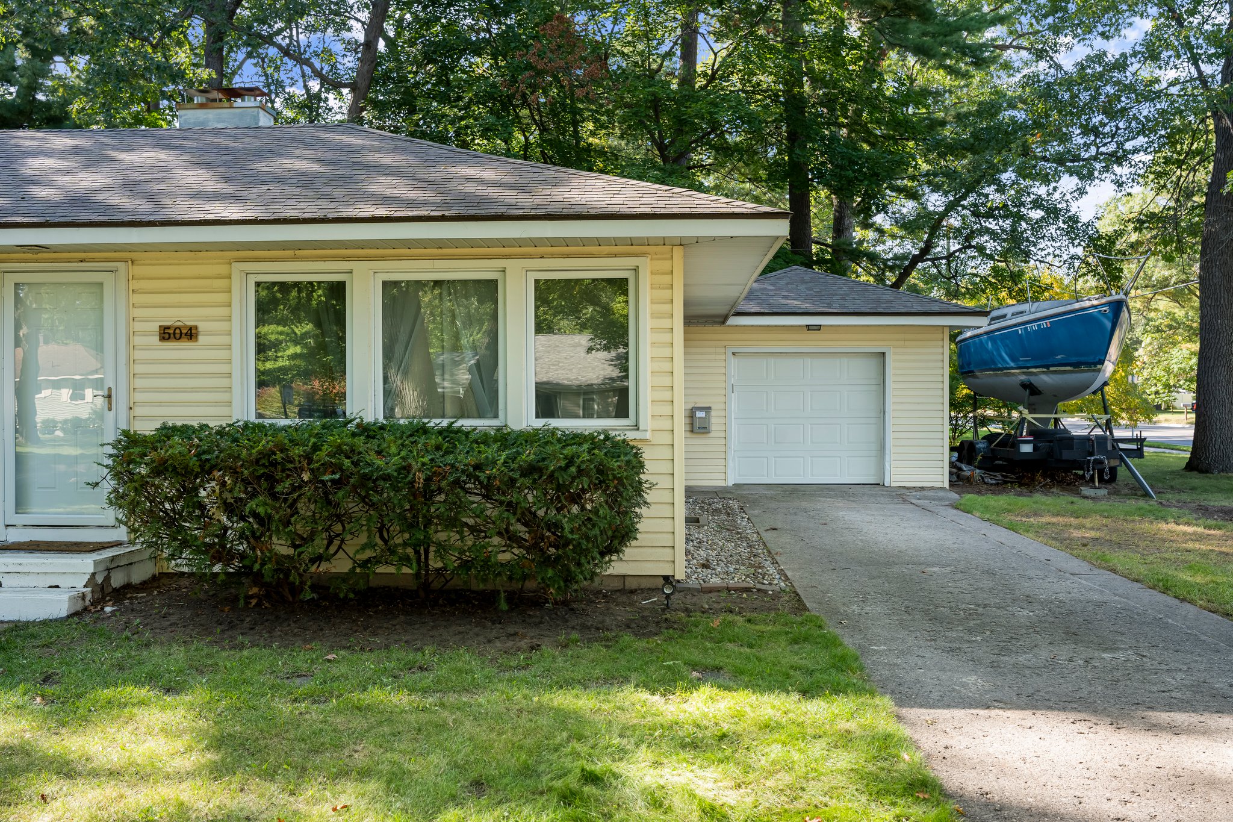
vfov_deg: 41.6
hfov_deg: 59.3
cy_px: 411
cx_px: 616
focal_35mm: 32
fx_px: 1082
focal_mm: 31.6
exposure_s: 1/100
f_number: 5.6
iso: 250
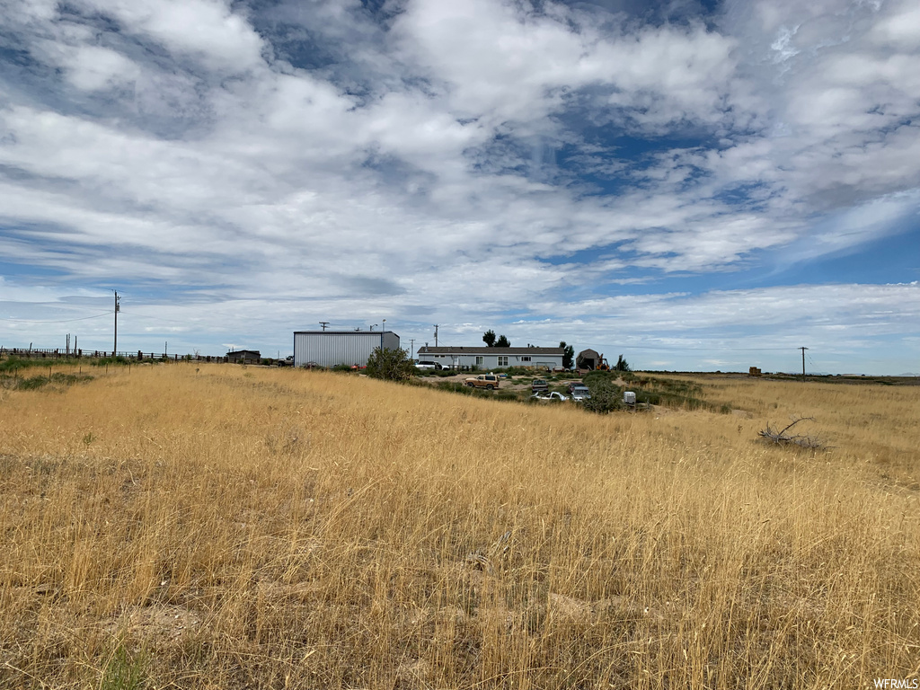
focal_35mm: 26
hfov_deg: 67.3
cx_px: 460
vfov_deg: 53.1
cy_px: 345
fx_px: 691
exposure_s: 1/5714
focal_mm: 4.25
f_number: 1.8
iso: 25
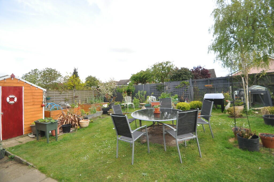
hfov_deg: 100.5
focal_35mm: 15
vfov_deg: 77.2
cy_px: 91
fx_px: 114
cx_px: 137
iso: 400
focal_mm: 10
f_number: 3.5
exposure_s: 1/1000
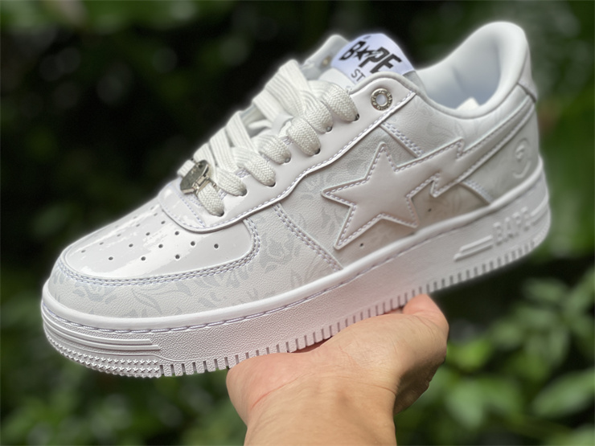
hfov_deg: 30.3
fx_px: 1100
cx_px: 298
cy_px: 223
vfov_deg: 22.9
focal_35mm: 64
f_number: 2.2
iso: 25
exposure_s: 1/121
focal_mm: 7.5
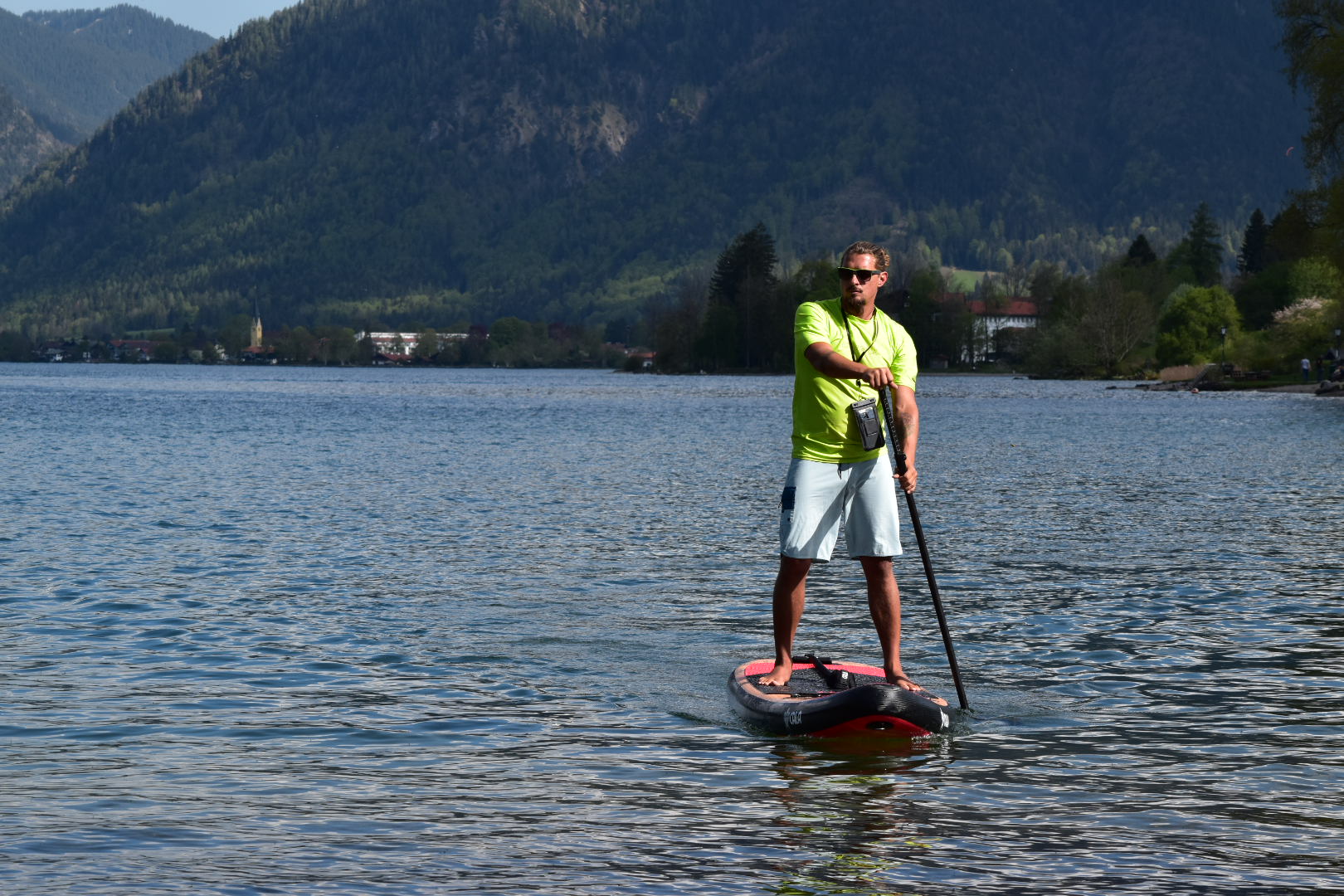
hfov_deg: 14.9
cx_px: 672
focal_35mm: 138
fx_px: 5152
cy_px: 448
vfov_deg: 9.9
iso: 360
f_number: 11
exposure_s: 1/500
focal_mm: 92
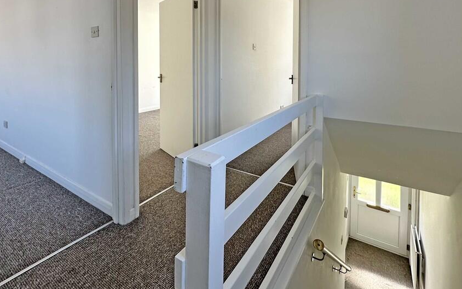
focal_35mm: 18
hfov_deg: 90.5
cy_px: 125
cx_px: 198
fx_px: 227
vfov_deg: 64.8
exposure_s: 1/130
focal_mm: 2.22
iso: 40
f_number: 2.2
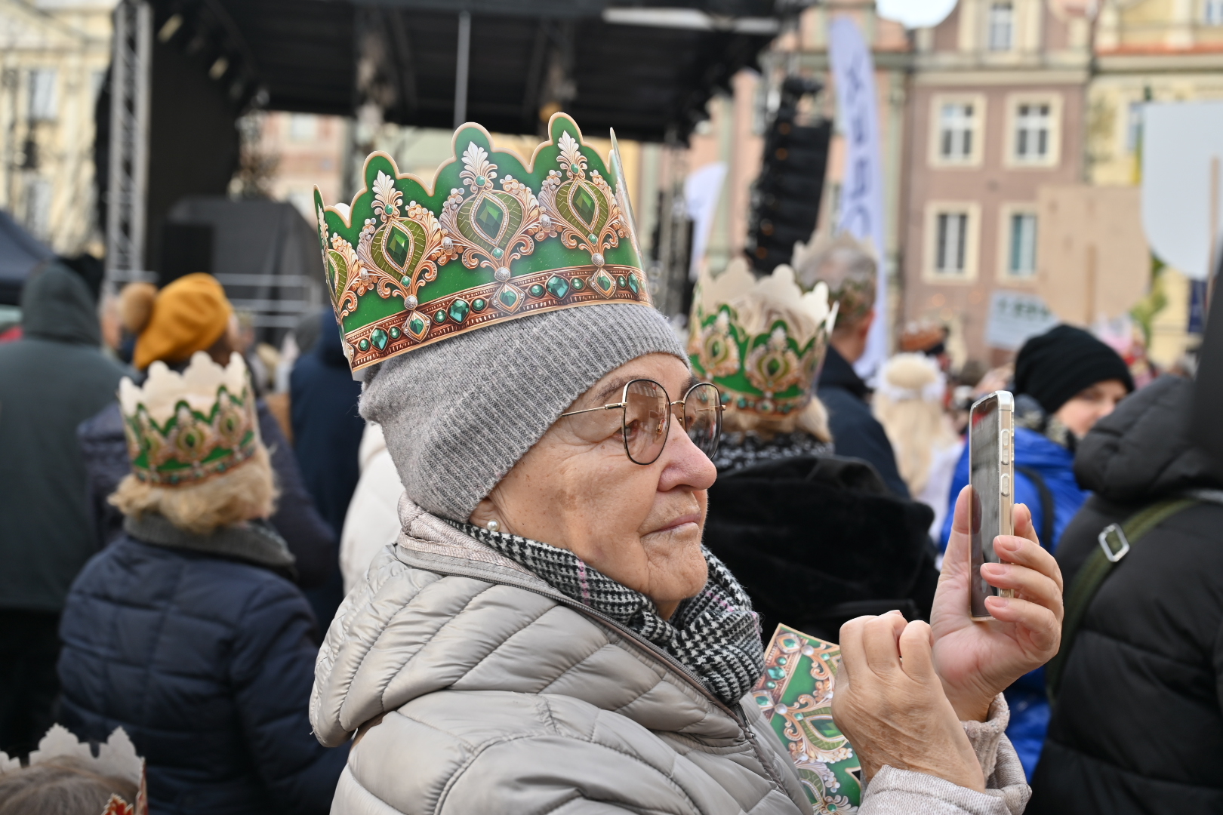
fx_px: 1597
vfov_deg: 28.6
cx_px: 612
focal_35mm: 47
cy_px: 408
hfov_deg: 41.9
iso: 125
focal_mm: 47
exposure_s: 1/160
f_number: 5.6
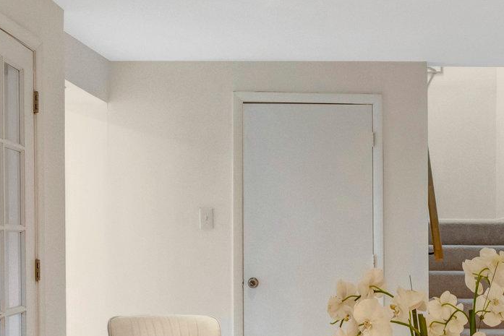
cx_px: 337
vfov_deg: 28.3
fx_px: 658
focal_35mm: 47
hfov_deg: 41.4
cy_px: 250
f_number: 8
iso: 1250
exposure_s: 1/20
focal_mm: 16
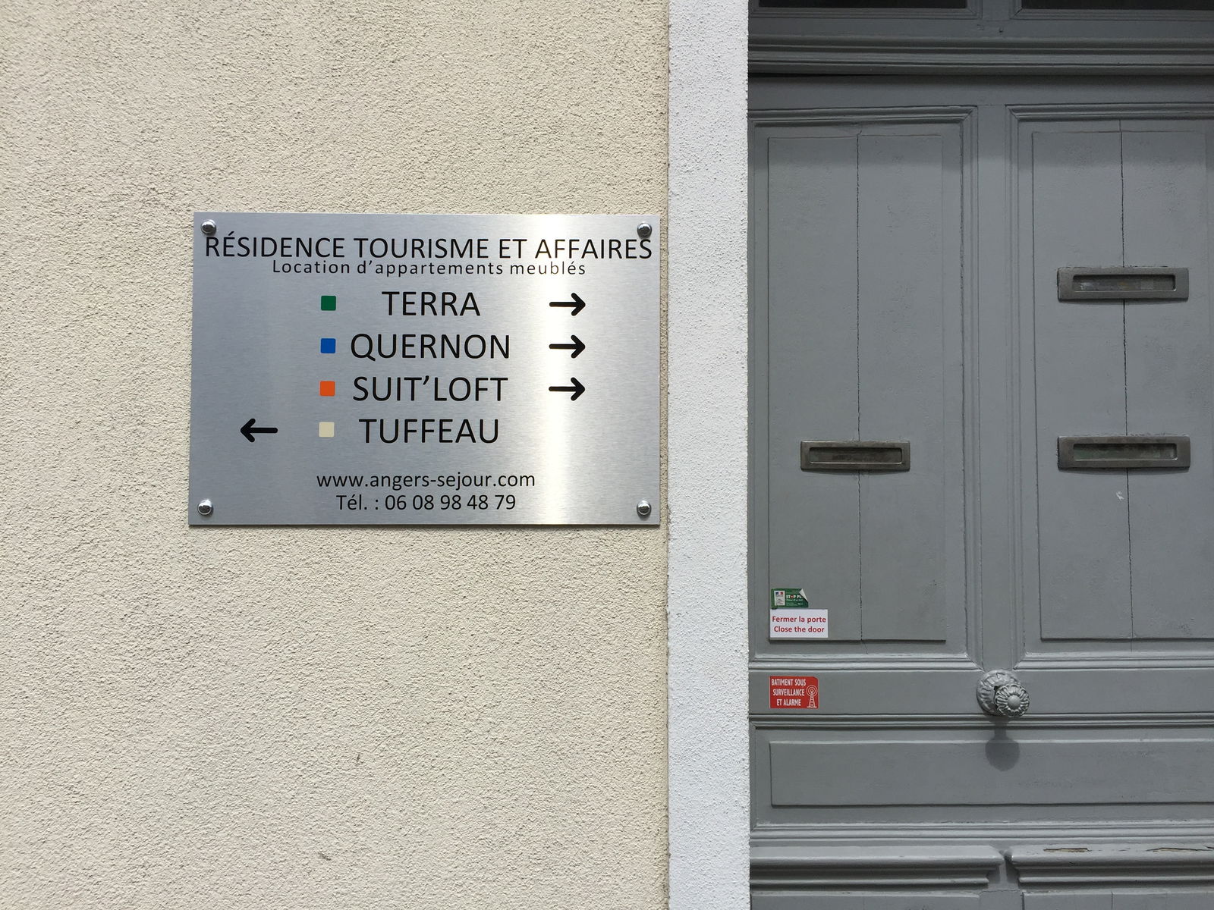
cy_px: 455
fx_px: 1017
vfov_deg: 48.2
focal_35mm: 29
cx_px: 607
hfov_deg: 61.7
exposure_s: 1/1883
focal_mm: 4.15
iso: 32
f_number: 2.2
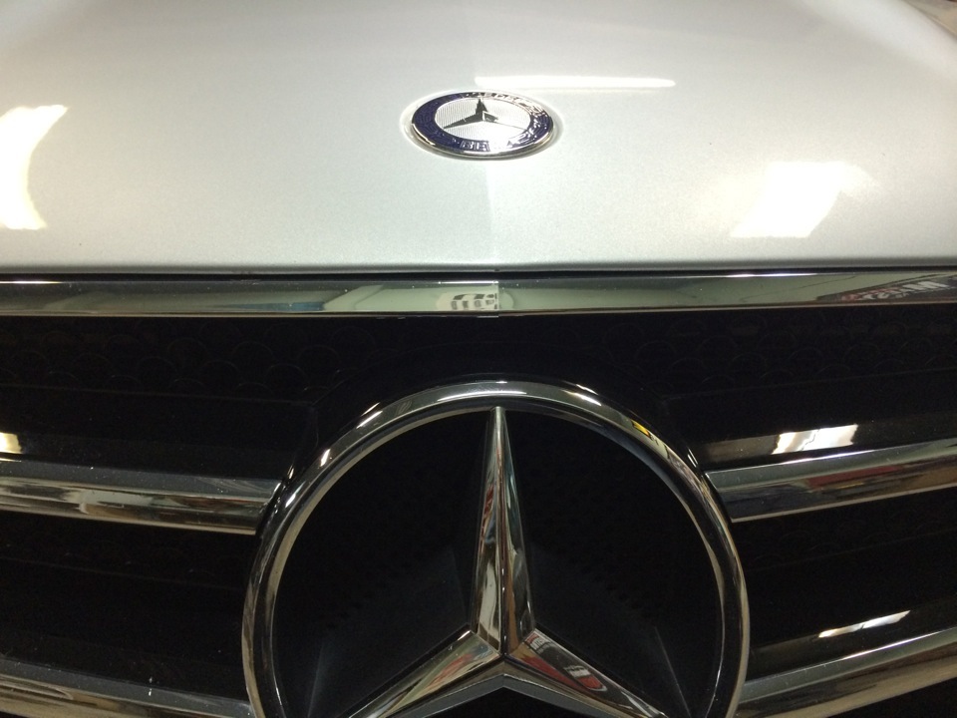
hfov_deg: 60.0
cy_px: 359
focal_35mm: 30
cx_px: 478
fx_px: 829
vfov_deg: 46.8
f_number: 2.2
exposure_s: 1/30
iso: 160
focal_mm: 4.12
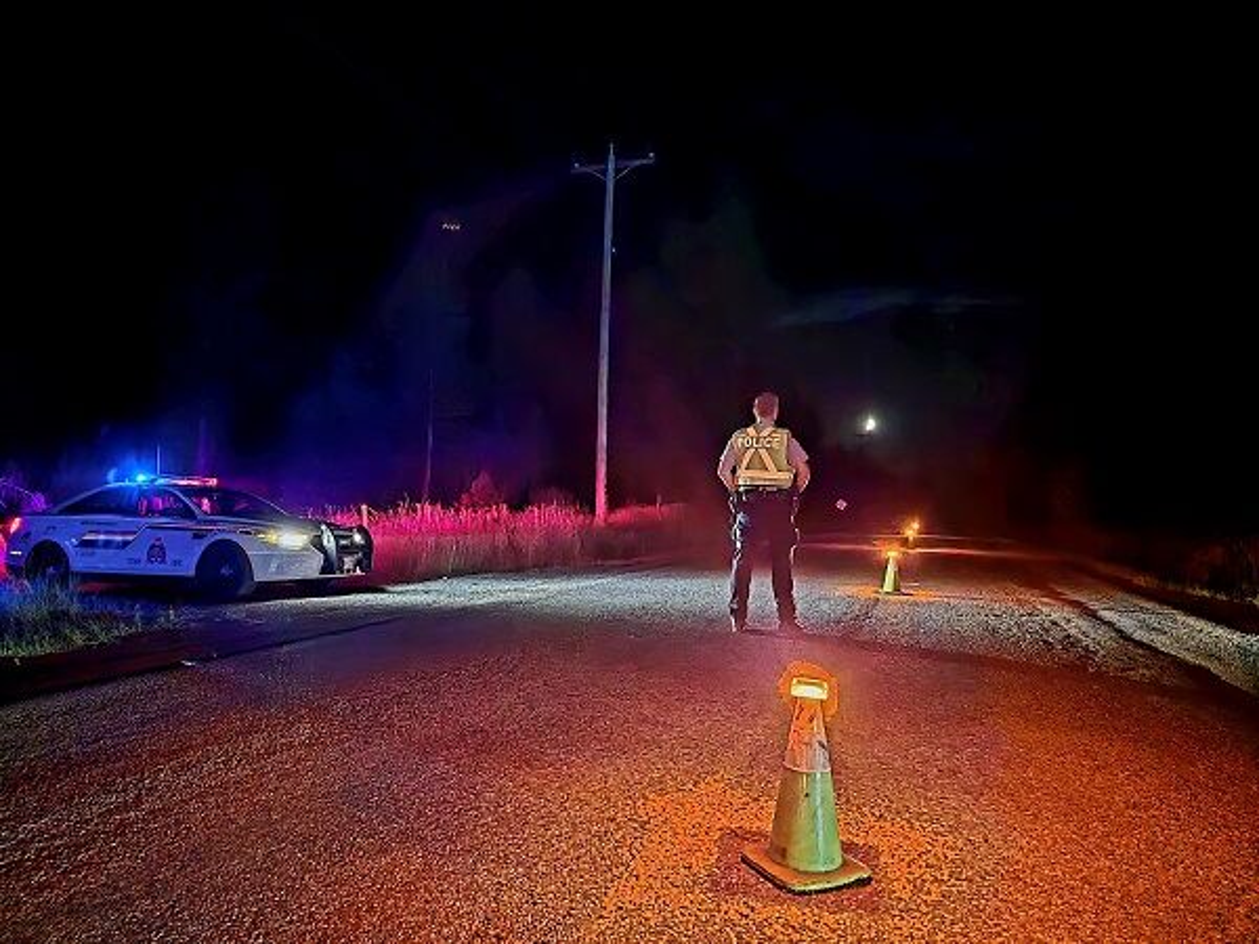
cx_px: 630
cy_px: 472
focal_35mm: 23
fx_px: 837
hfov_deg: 73.9
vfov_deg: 58.9
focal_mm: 6.3
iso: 3200
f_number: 1.7
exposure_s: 1/10
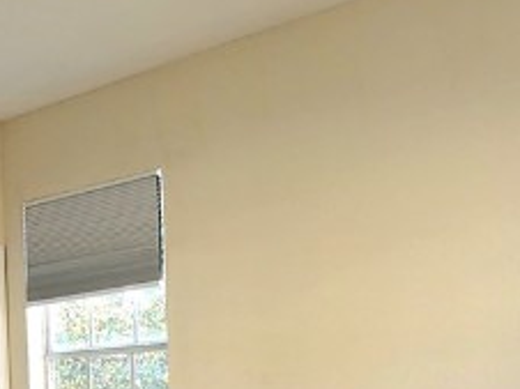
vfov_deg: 22.9
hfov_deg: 32.2
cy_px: 458
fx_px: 885
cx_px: 133
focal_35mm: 59
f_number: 2.2
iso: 80
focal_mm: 2.2
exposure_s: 1/60.2
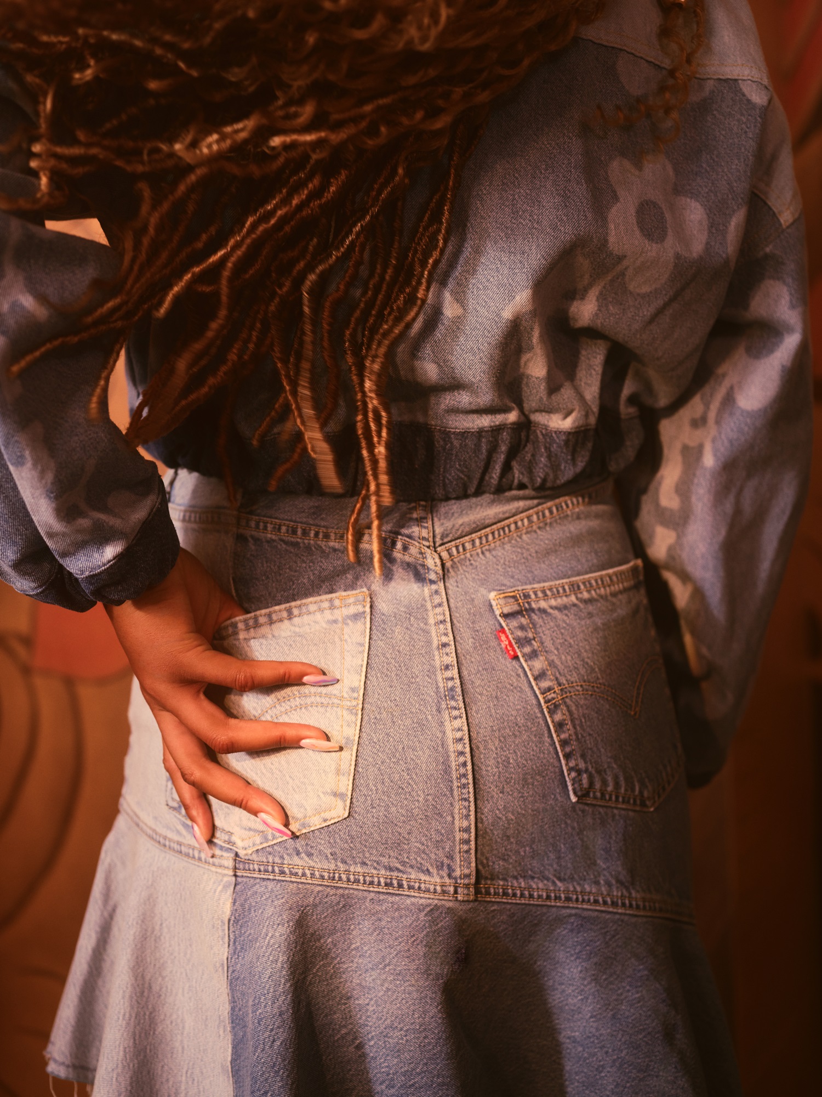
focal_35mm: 50
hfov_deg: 29.1
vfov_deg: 38.2
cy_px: 548
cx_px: 411
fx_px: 1583
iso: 1000
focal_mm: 63
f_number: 4
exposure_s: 1/160
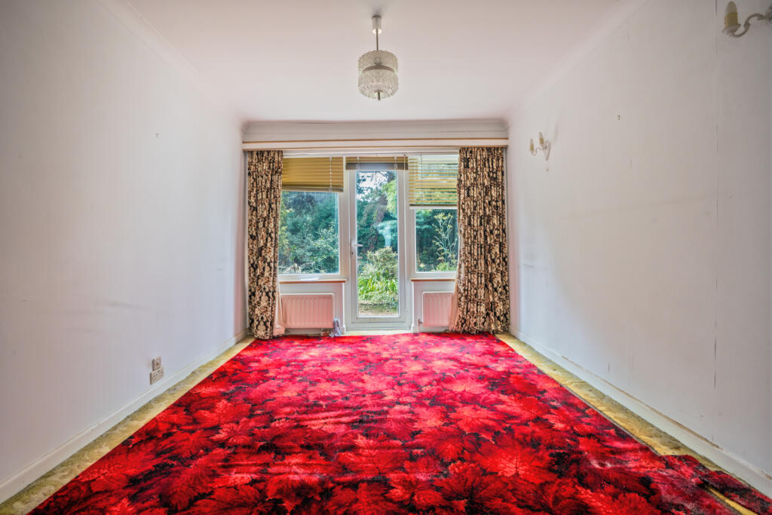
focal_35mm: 16
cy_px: 258
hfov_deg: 96.7
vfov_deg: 73.8
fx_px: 343
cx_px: 386
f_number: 11
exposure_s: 1.6
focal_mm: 16
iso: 200
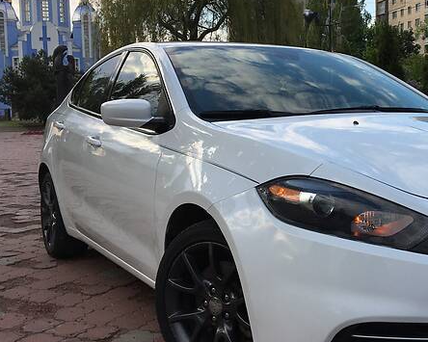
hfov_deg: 35.8
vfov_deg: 29.7
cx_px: 320
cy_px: 169
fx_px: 646
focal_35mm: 51
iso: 25
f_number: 2.2
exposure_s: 1/674
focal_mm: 4.2
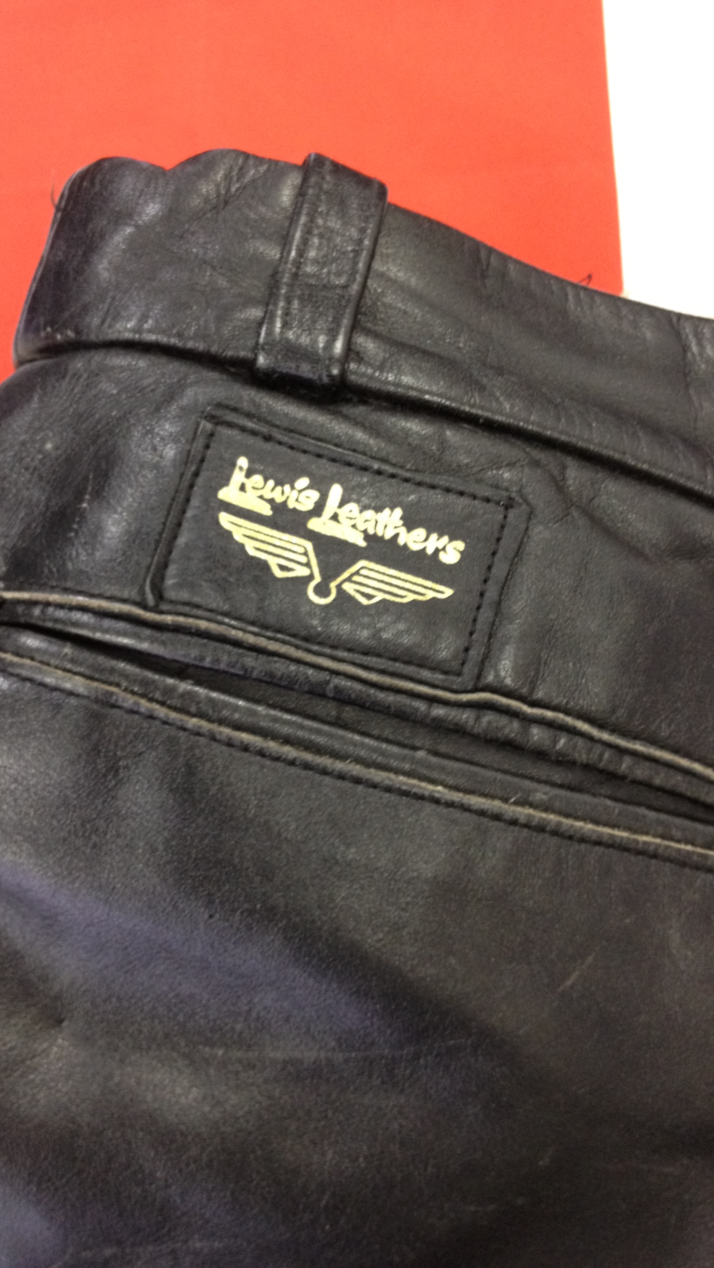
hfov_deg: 29.0
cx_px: 325
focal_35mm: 41
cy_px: 617
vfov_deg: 49.4
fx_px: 1380
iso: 160
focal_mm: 4.28
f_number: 2.4
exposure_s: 1/20
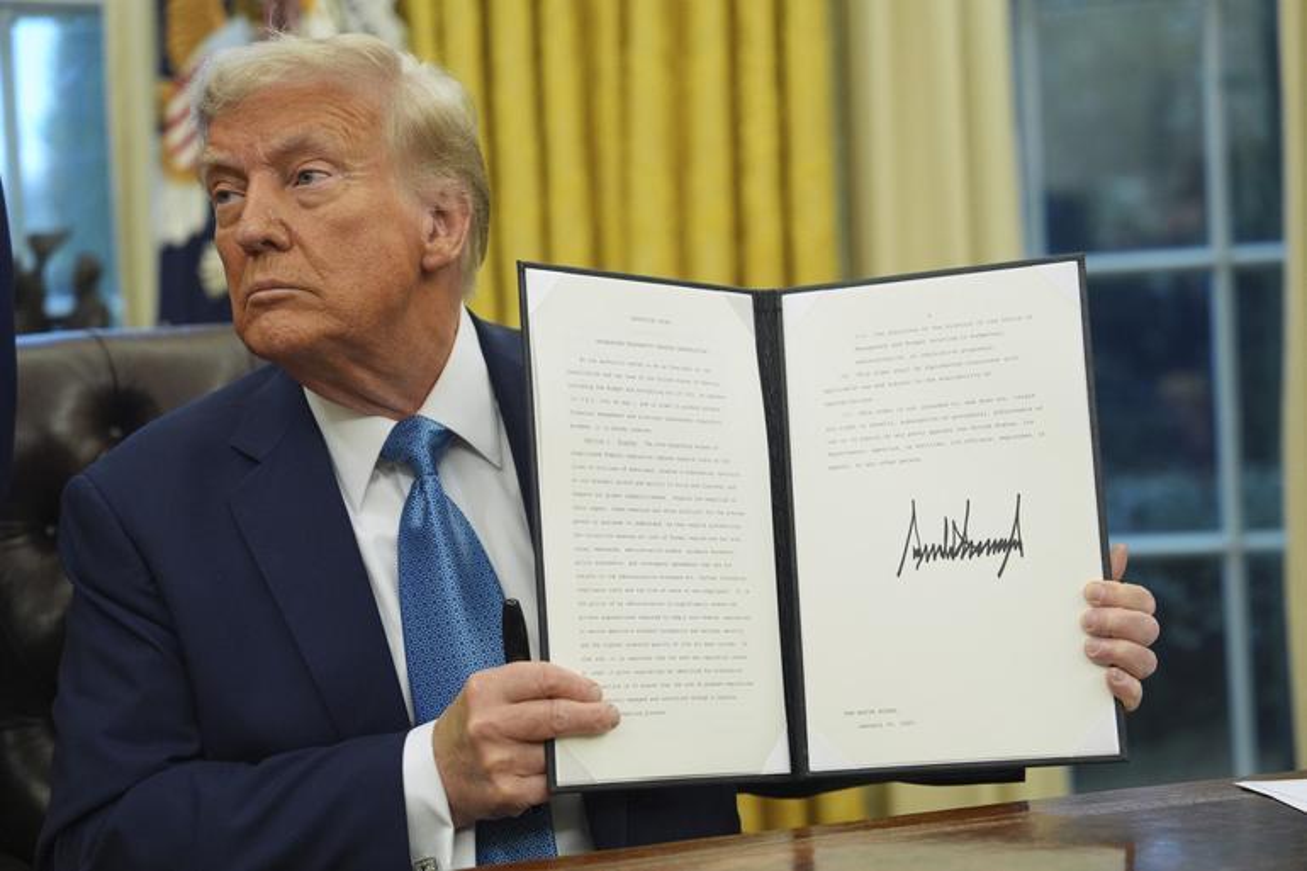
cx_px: 654
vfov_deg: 19.4
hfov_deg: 28.8
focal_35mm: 70
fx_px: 2541
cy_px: 436
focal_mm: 70
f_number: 2.8
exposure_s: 1/500
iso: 2000
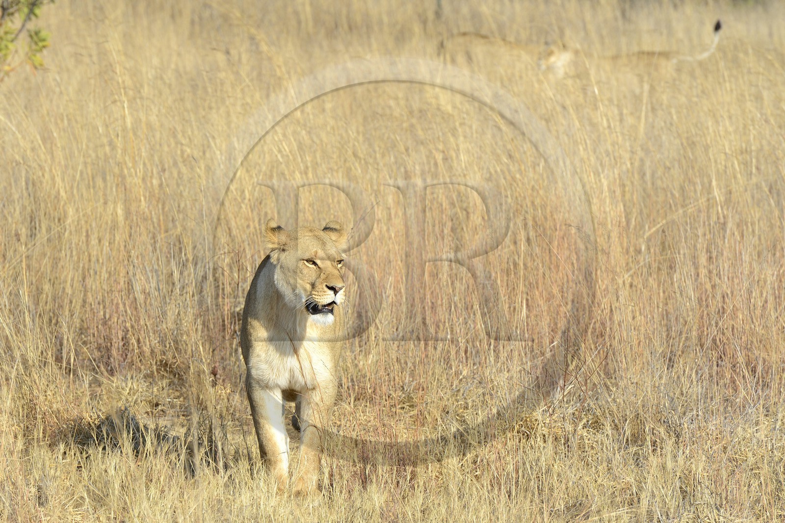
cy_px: 262
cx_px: 392
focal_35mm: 280
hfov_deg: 7.4
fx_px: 6104
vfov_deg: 4.9
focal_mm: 280
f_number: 11
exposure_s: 1/400
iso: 400
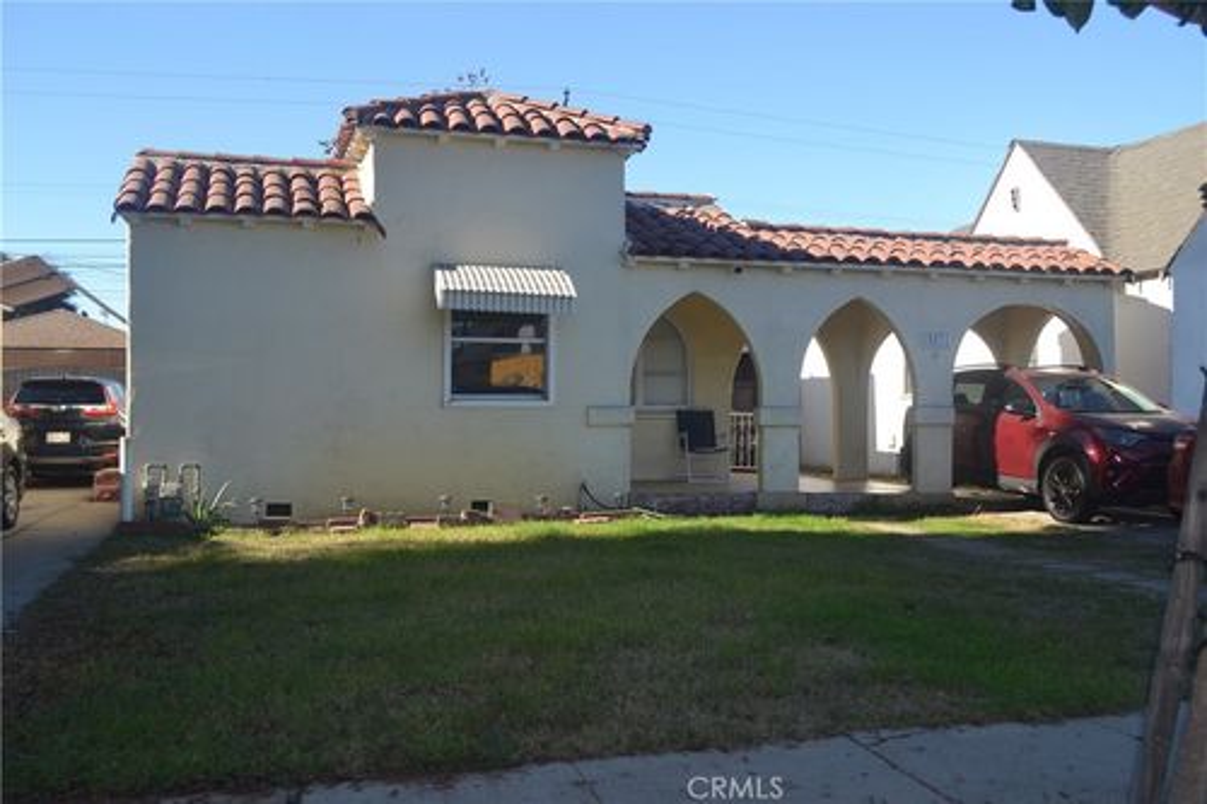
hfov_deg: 57.2
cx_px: 604
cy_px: 402
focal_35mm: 33
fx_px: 1106
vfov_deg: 39.9
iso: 100
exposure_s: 1/200
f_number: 5.6
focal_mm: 22
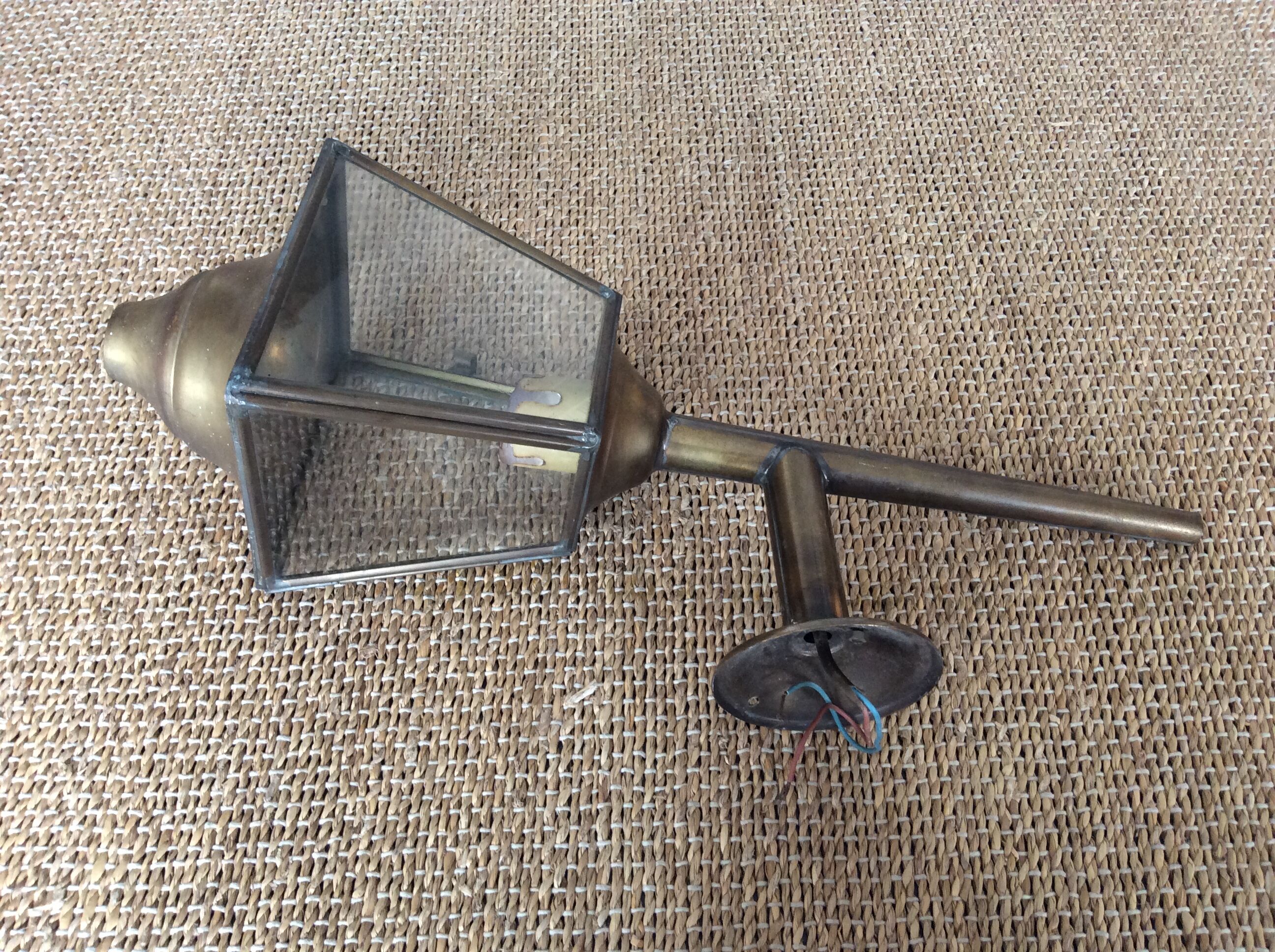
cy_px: 476
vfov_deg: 44.1
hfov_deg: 56.9
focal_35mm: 32
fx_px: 1177
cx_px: 638
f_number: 2.4
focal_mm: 3.3
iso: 100
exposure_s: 1/25
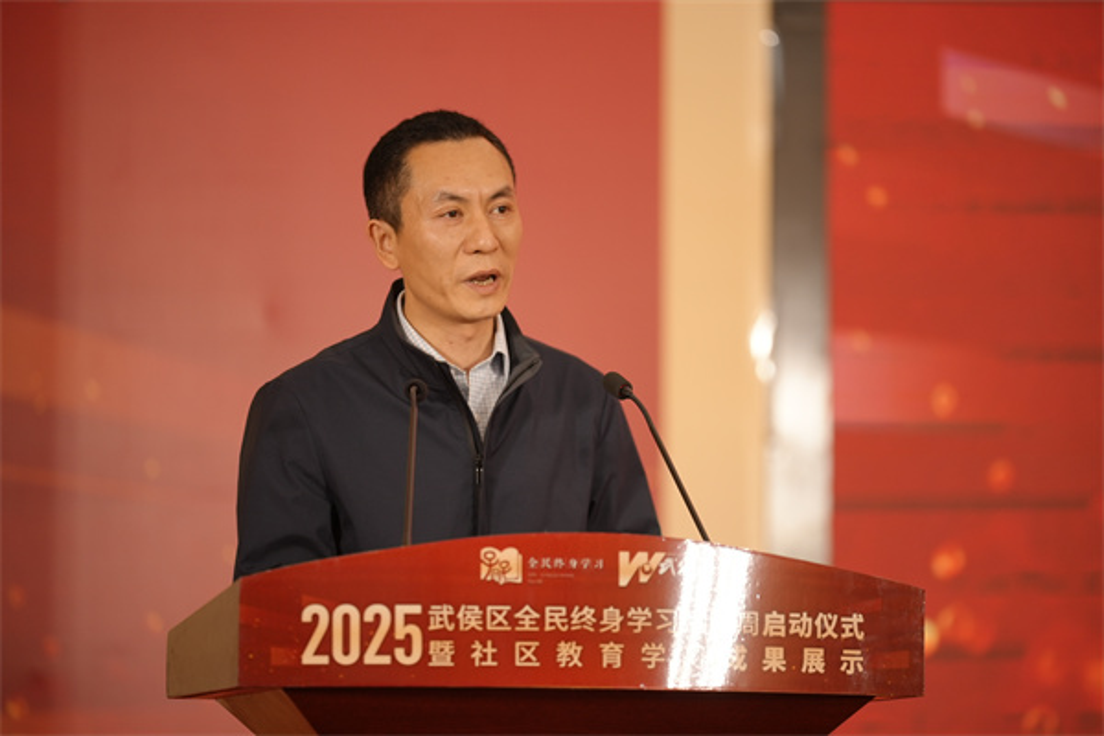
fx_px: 6133
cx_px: 552
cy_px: 368
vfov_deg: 6.9
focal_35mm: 200
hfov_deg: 10.3
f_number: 2.8
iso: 640
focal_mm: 200
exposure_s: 1/125
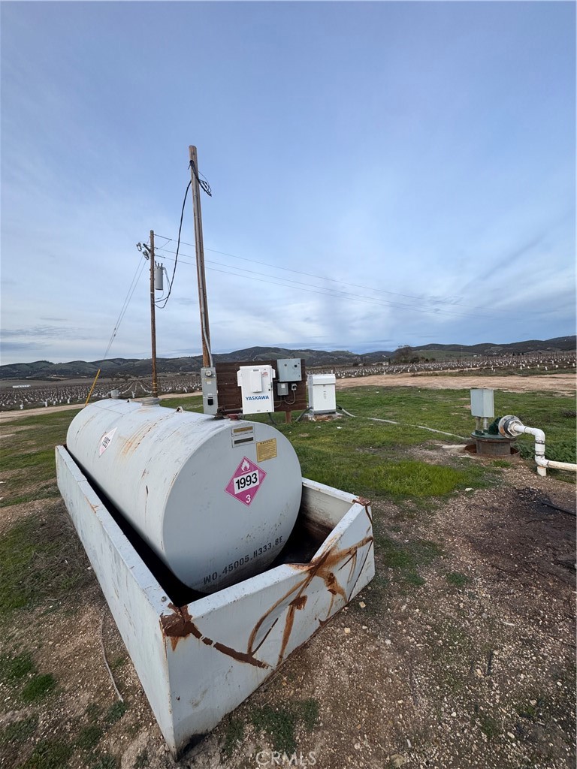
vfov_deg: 102.1
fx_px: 311
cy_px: 384
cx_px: 288
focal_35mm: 14
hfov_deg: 85.7
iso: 40
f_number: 2.2
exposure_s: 1/162
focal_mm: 2.22
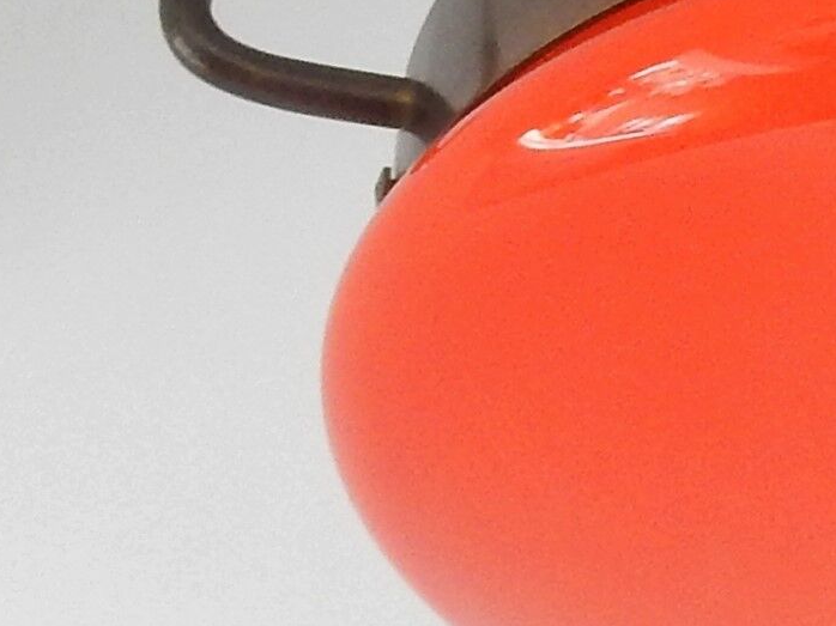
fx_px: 2680
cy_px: -31
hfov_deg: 16.5
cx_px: 1150
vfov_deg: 13.1
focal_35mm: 111
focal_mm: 4.5
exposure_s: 1/30
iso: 250
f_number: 3.7
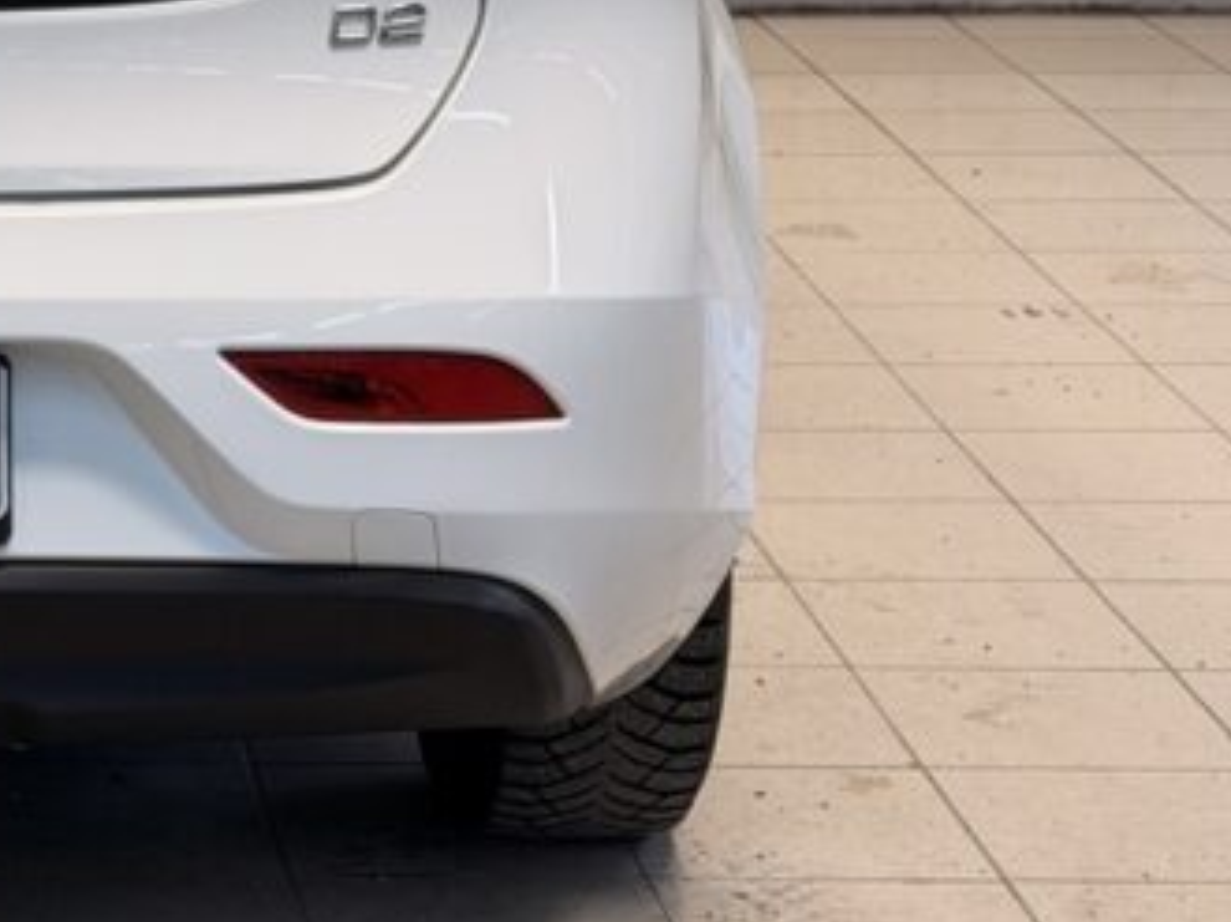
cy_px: 45
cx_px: -351
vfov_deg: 9.9
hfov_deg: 12.8
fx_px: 5295
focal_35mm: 149
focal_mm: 6.76
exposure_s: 1/100
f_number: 1.78
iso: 64
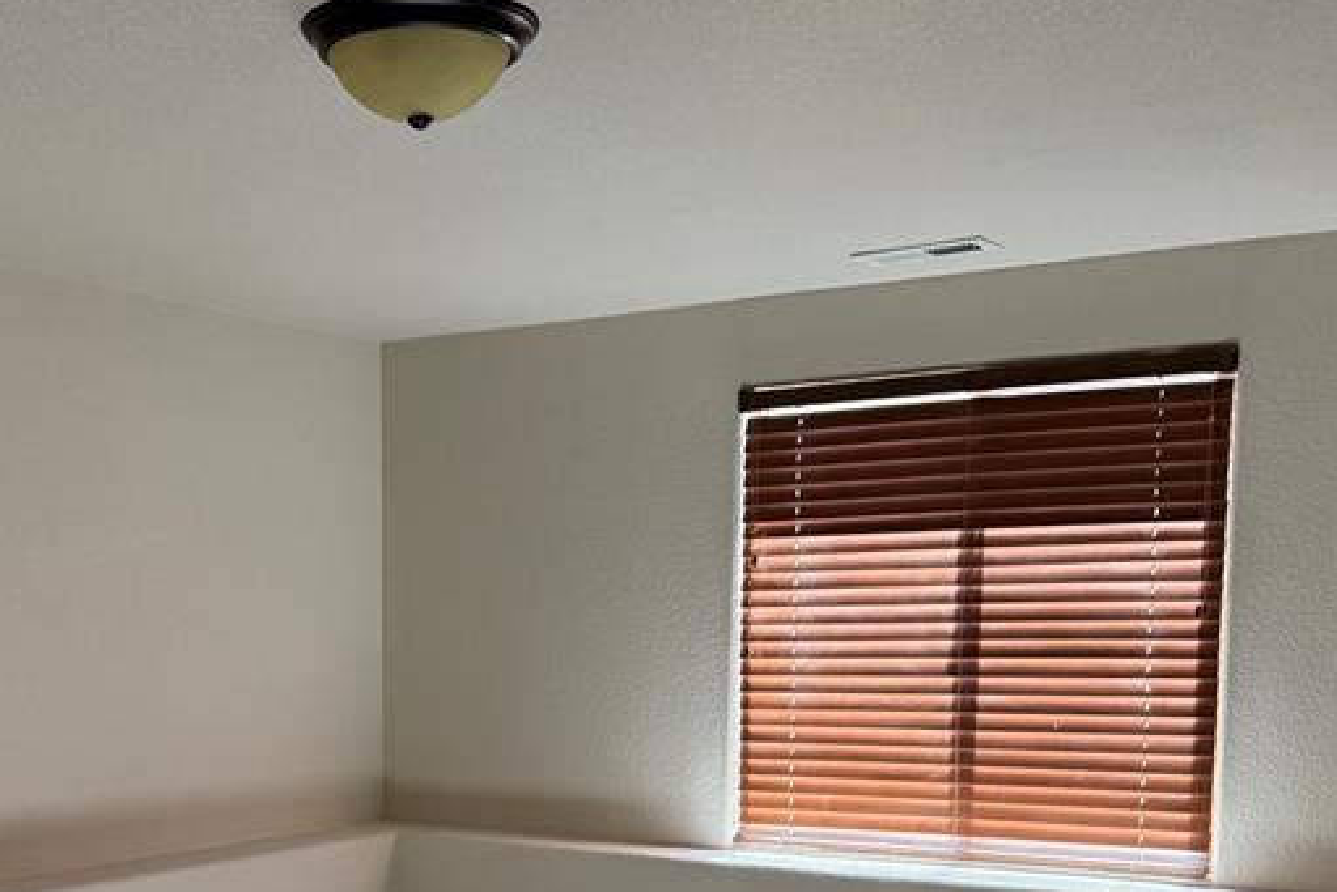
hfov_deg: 39.0
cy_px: 859
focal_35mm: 50
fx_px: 1857
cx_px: 419
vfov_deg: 25.8
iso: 200
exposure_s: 1/60
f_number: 1.78
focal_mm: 6.76
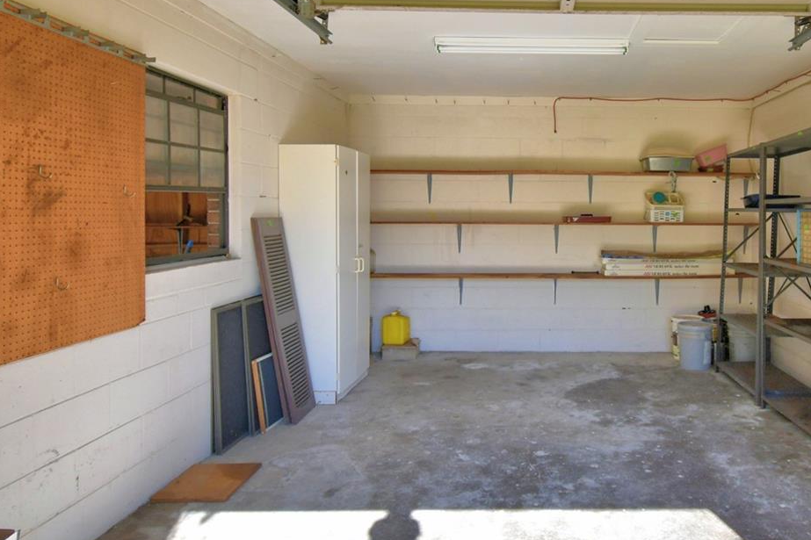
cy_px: 216
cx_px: 559
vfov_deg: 49.2
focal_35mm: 26
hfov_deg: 67.0
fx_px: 586
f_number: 4.5
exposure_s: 1/320
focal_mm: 10
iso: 200
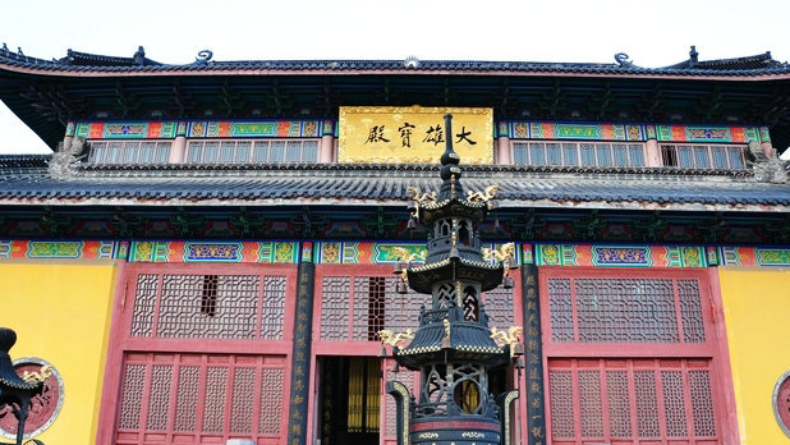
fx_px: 629
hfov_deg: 64.2
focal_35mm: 30
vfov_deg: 38.8
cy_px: 263
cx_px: 418
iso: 450
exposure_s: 1/15
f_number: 6.3
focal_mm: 18
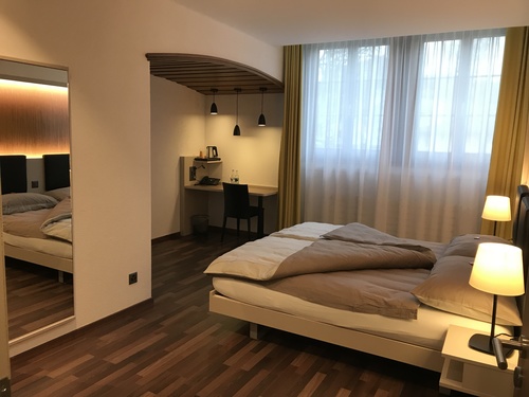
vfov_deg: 49.7
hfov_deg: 63.4
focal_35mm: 28
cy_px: 198
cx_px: 264
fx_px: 428
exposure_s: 1/33
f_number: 1.8
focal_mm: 3.99
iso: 40
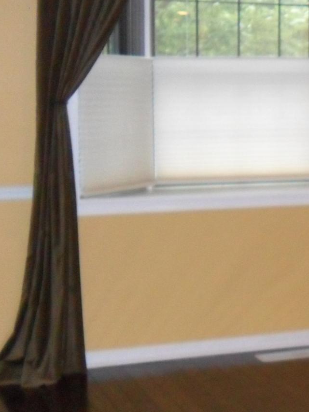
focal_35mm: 84
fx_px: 1000
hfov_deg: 16.1
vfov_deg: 23.2
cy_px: 253
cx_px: 459
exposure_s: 1/45
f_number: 3
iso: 400
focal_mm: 6.3
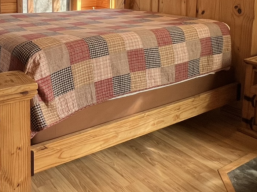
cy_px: 20
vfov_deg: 35.5
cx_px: 45
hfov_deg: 46.0
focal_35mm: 38
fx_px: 282
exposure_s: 1/120
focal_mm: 1.57
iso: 200
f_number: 1.8
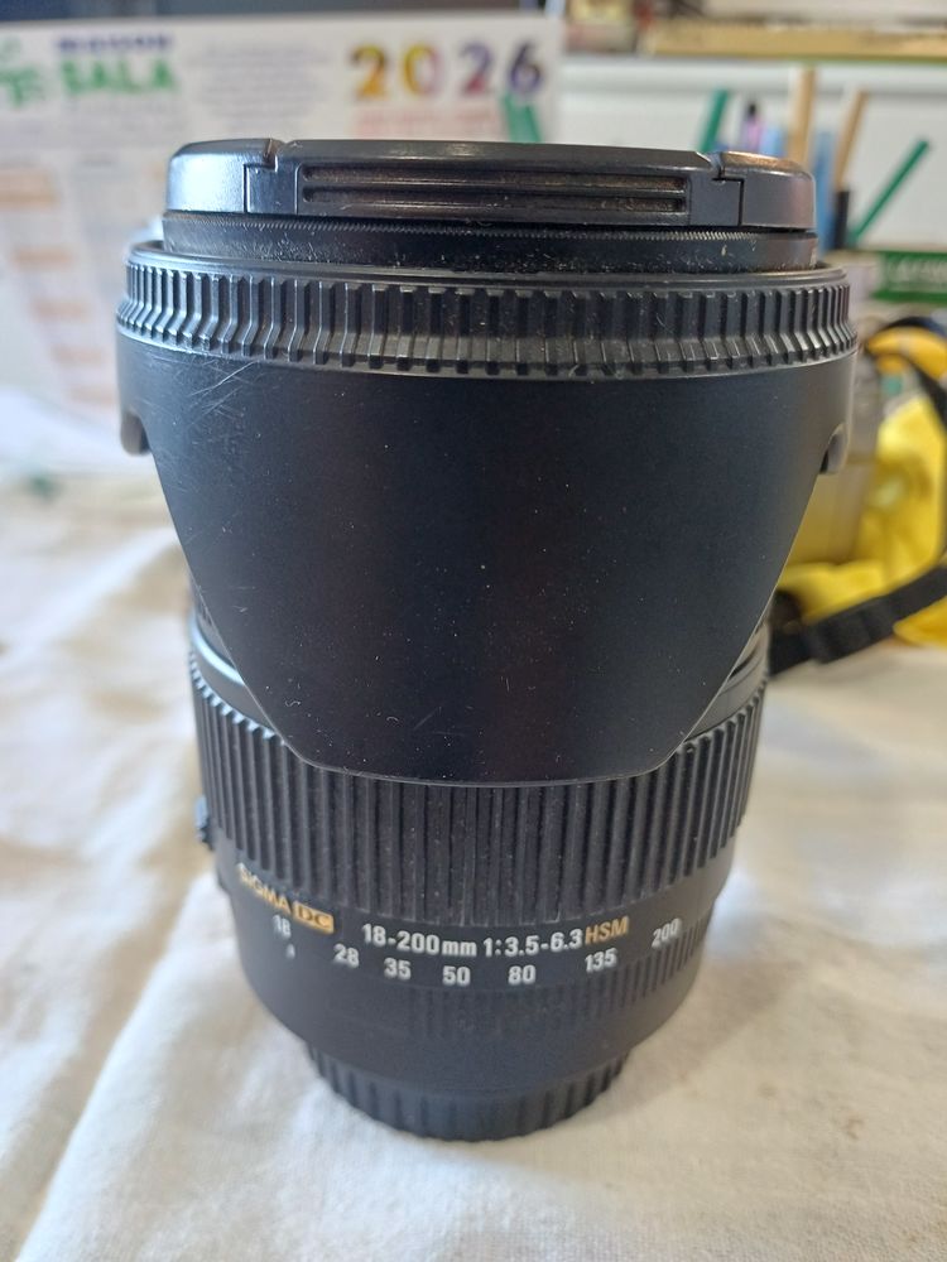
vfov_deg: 69.4
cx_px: 474
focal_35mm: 25
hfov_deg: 54.9
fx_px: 912
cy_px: 631
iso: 400
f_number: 1.8
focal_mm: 4.65
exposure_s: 1/33.3
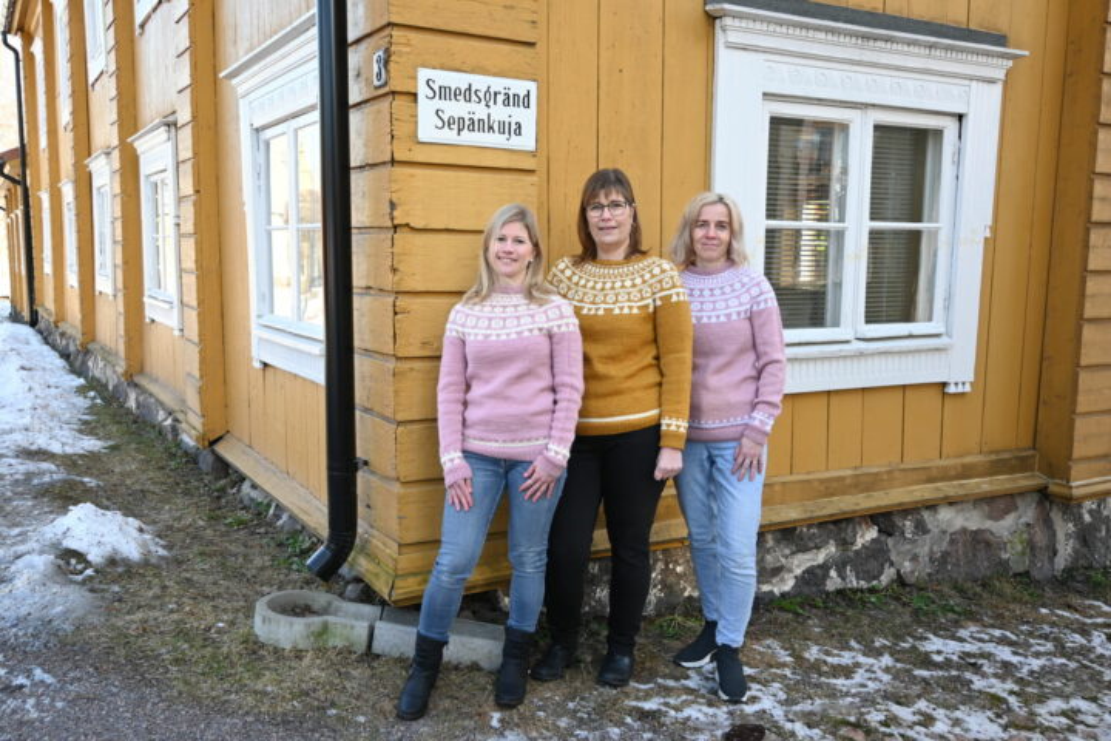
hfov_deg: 59.5
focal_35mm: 32
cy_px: 370
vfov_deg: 41.7
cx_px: 556
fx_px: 972
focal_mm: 21
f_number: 4
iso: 250
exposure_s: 1/250
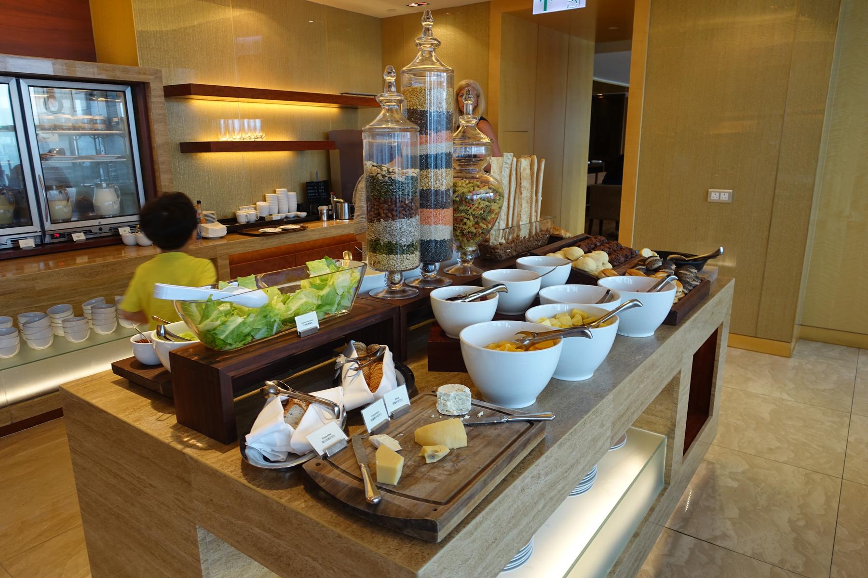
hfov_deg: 73.7
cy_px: 289
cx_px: 434
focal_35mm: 24
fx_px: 579
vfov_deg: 53.1
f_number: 2.8
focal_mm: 8.8
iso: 125
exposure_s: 1/30
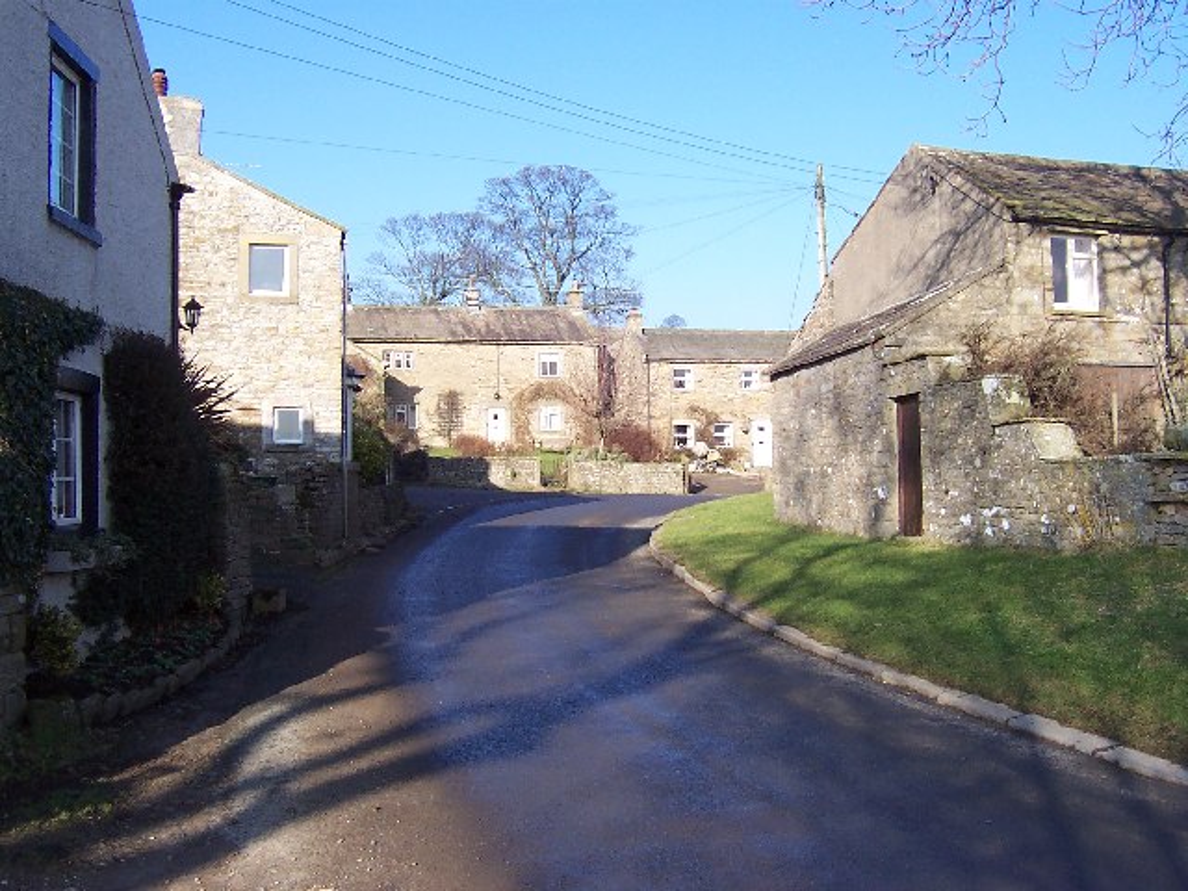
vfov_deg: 40.7
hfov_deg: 52.6
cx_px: 594
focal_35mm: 35
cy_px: 446
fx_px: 1201
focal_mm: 5.6
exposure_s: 1/250
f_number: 5.6
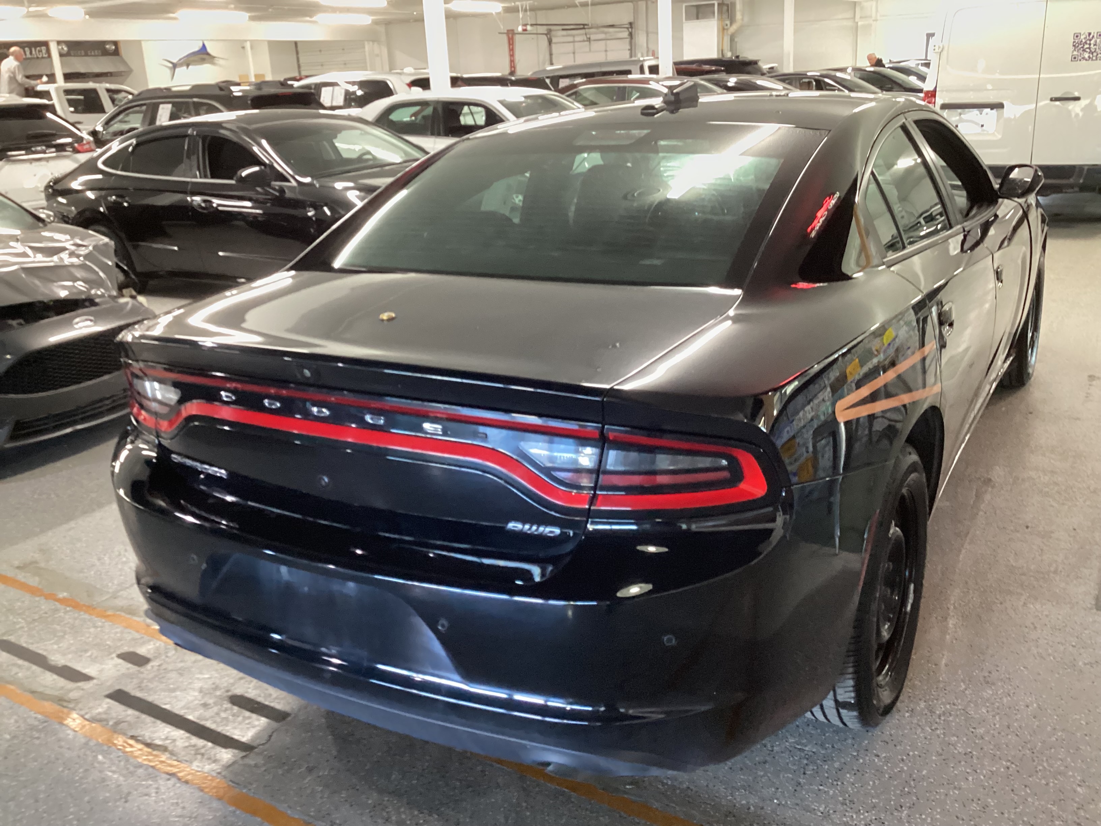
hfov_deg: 58.4
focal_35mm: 31
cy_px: 413
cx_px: 550
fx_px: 986
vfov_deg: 45.4
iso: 320
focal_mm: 3.3
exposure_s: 1/30
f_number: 2.4
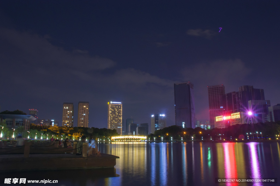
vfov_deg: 47.8
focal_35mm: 27
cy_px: 93
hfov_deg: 67.4
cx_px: 140
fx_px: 210
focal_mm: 18
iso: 160
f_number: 22
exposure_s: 30
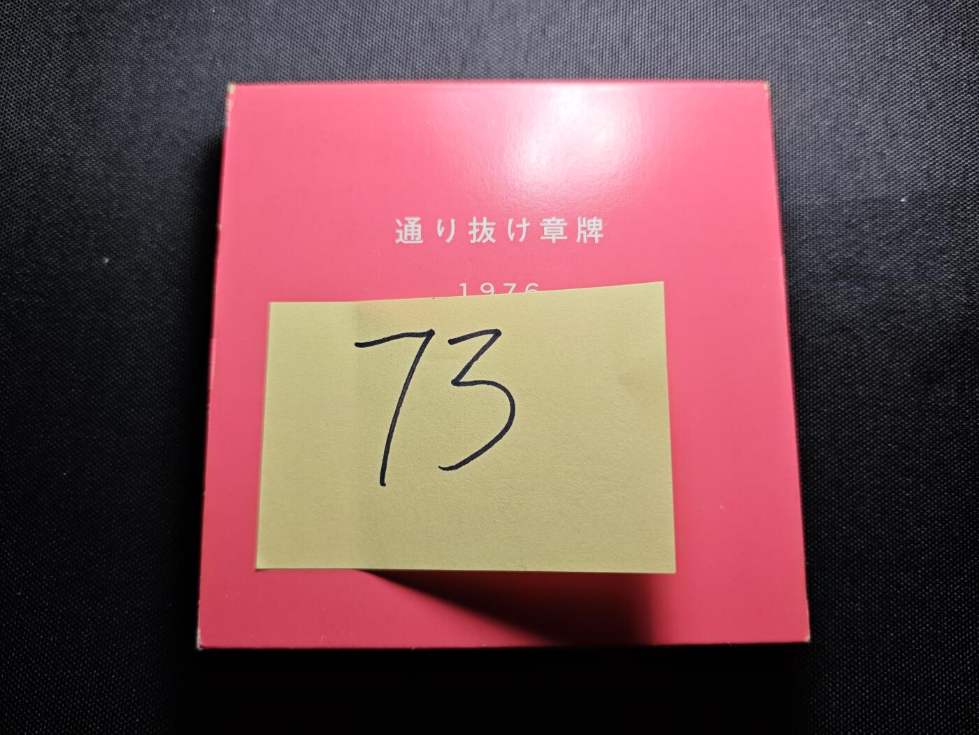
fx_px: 764
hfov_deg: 65.3
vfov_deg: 51.4
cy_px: 368
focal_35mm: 27
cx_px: 490
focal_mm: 5.84
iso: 64
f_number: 1.6
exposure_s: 1/100
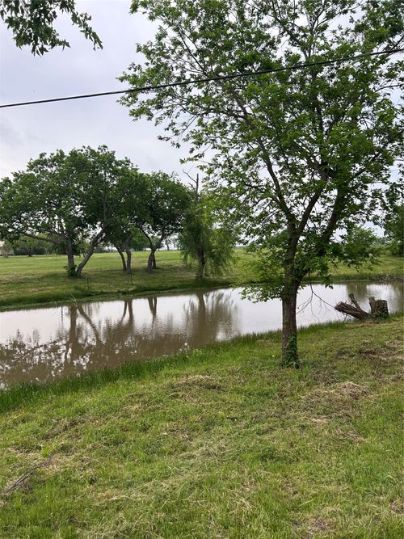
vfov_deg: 67.3
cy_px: 270
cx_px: 202
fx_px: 405
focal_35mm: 26
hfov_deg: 53.0
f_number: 1.5
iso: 50
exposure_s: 1/377
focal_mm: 5.7
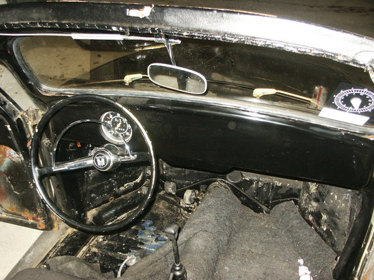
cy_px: 140
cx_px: 187
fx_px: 378
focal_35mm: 35
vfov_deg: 40.7
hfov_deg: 52.6
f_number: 3
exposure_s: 1/45
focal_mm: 7.19
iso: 200
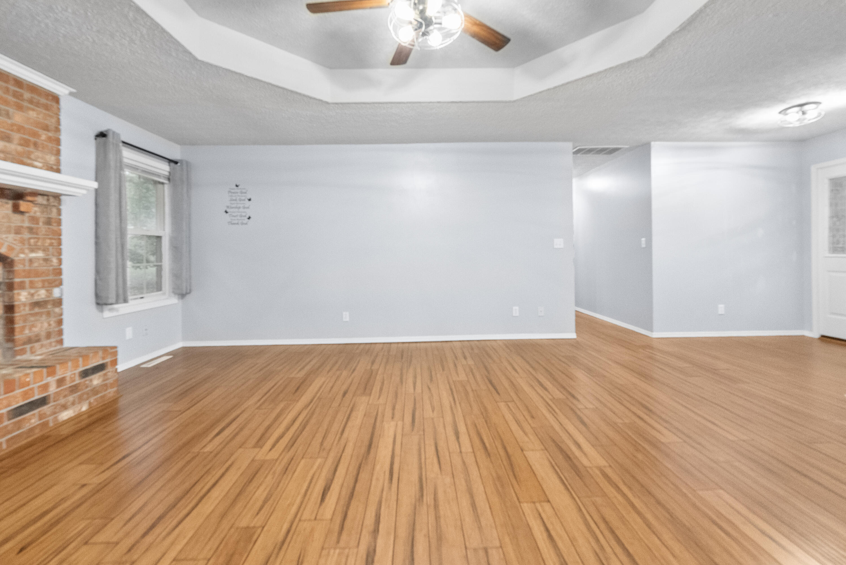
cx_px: 423
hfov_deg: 104.2
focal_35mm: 14
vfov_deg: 81.3
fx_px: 329
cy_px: 282
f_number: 8
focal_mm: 14
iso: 12800
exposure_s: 1/10
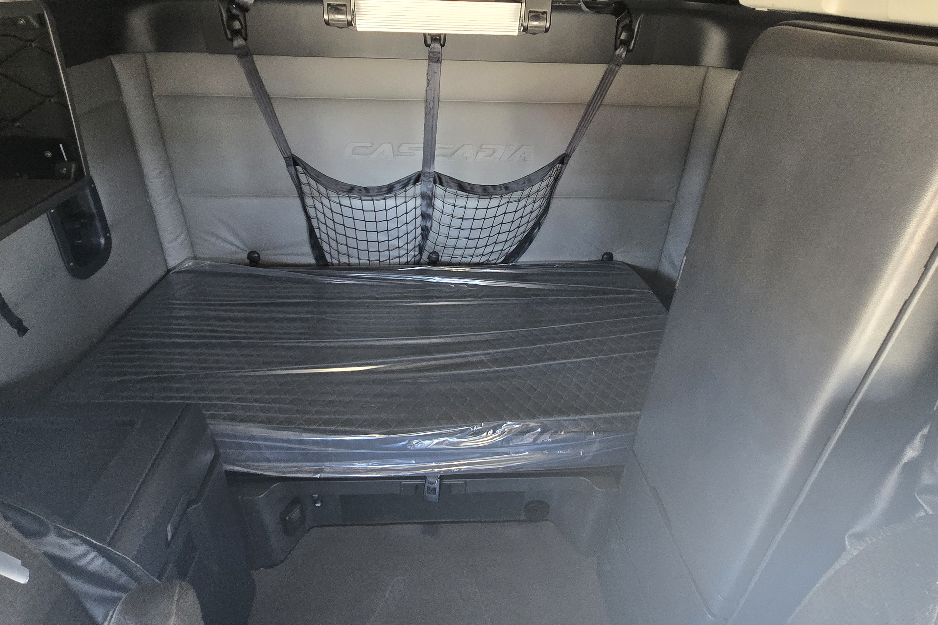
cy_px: 262
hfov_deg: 90.0
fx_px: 469
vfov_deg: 67.0
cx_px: 459
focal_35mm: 18
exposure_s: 1/60
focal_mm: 2.2
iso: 1000
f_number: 2.2
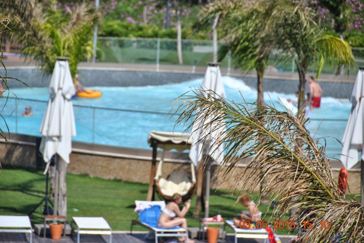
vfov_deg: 4.6
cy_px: 122
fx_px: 3037
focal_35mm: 300
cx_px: 182
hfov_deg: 6.9
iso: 200
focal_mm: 200
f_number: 5.6
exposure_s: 1/1250
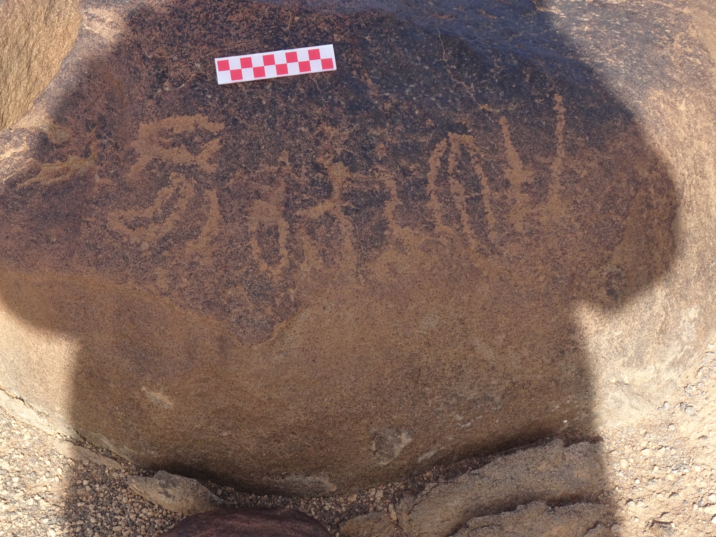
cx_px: 303
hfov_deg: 16.7
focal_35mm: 118
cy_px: 316
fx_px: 2441
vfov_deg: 12.6
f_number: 5
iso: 80
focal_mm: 17.01
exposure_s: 1/200
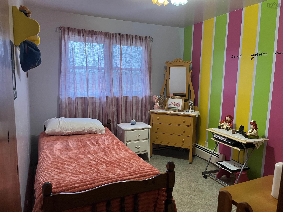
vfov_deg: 53.1
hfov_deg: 67.3
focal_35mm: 26
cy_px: 106
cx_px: 142
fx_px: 213
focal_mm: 5.1
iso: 160
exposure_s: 1/60
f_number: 1.6
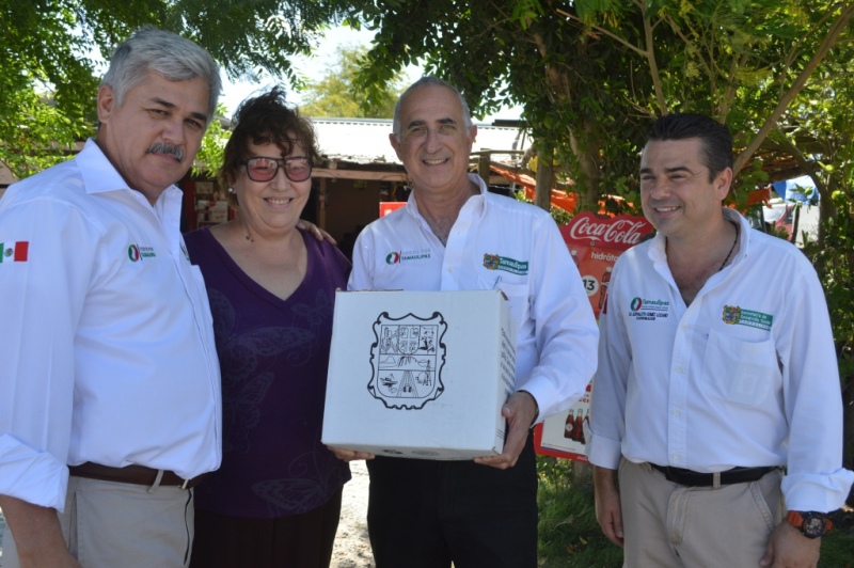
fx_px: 782
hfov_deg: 57.3
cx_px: 427
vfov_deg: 39.9
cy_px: 284
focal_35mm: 33
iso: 100
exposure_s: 1/160
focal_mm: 22
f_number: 6.3
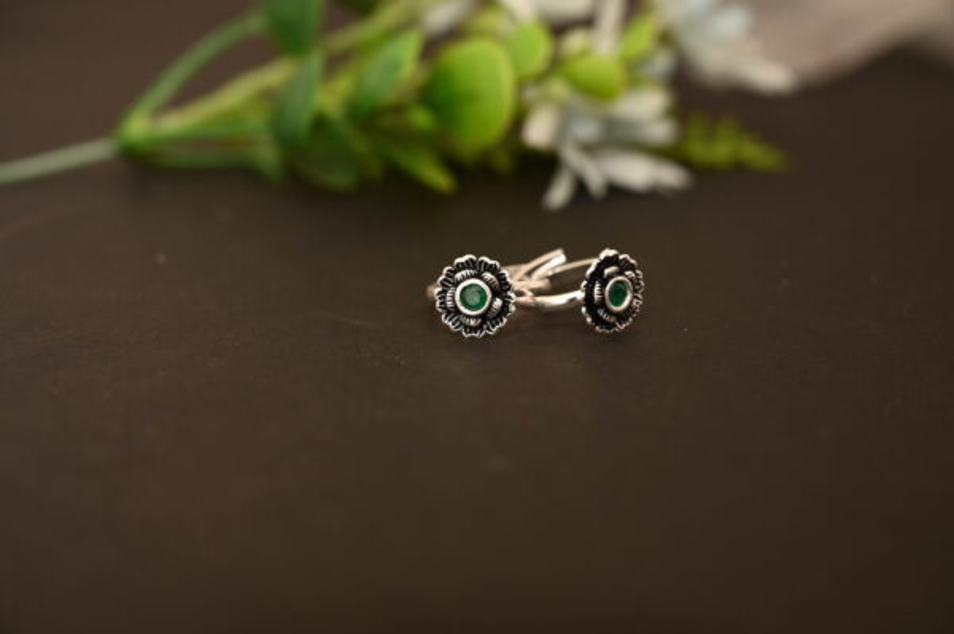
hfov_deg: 28.9
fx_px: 1853
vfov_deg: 19.4
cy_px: 317
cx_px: 477
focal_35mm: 70
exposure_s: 1/100
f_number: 5.6
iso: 800
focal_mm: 70
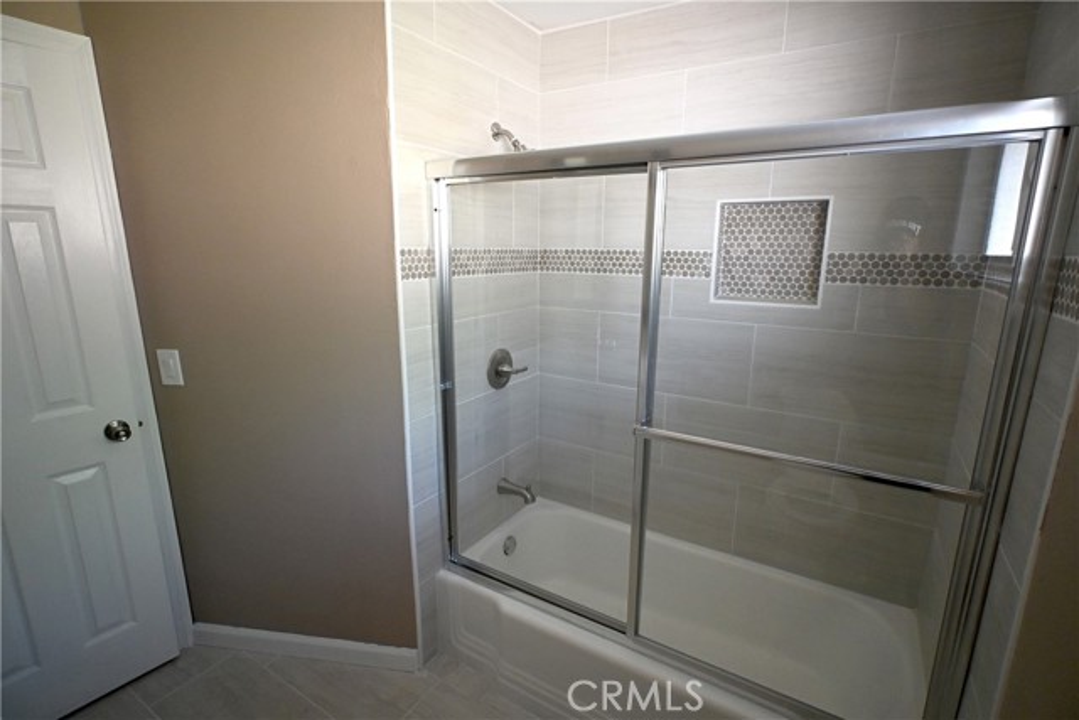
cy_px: 360
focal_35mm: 18
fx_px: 540
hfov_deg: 90.0
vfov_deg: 67.4
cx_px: 540
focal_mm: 12
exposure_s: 1/125
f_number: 3.5
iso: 1400
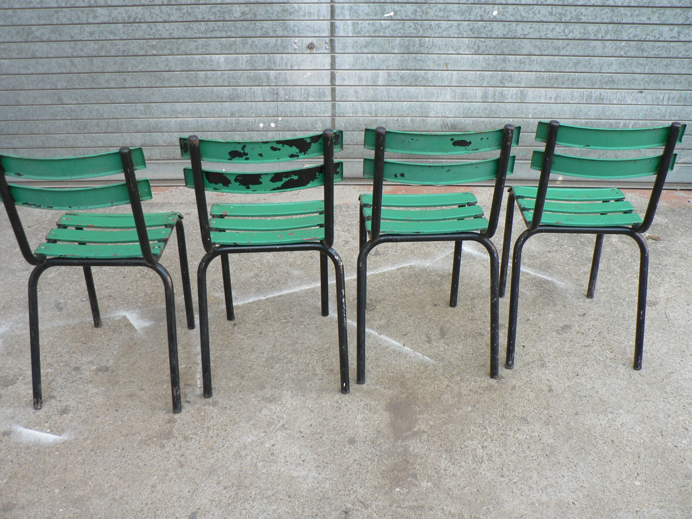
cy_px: 260
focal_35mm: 36
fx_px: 720
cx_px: 346
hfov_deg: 51.4
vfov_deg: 39.7
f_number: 2.8
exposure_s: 1/80
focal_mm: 6
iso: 80
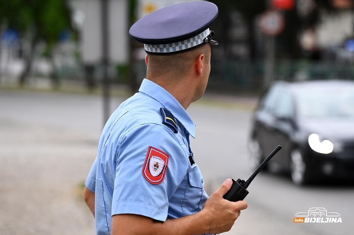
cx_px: 177
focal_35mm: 150
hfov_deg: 13.7
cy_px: 118
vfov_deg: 9.1
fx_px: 1474
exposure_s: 1/640
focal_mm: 150
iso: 800
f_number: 4.5
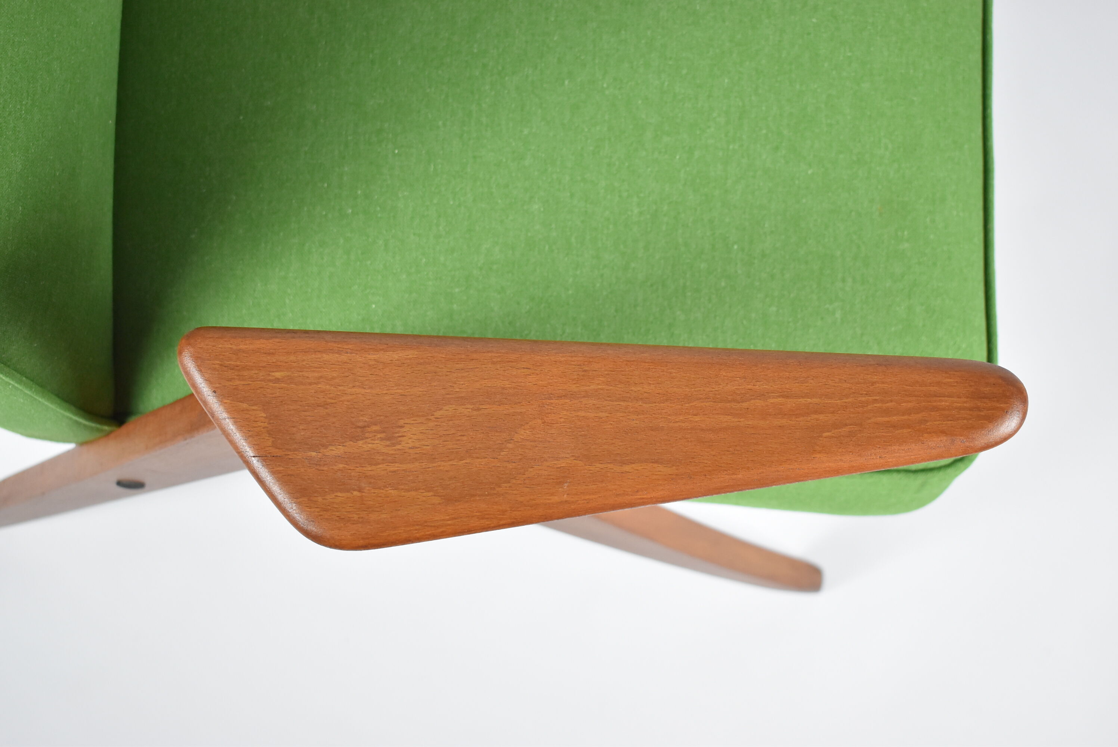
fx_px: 1678
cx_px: 559
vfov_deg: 25.1
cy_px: 374
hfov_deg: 36.8
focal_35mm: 54
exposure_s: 1/125
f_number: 4.8
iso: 1400
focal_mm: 36
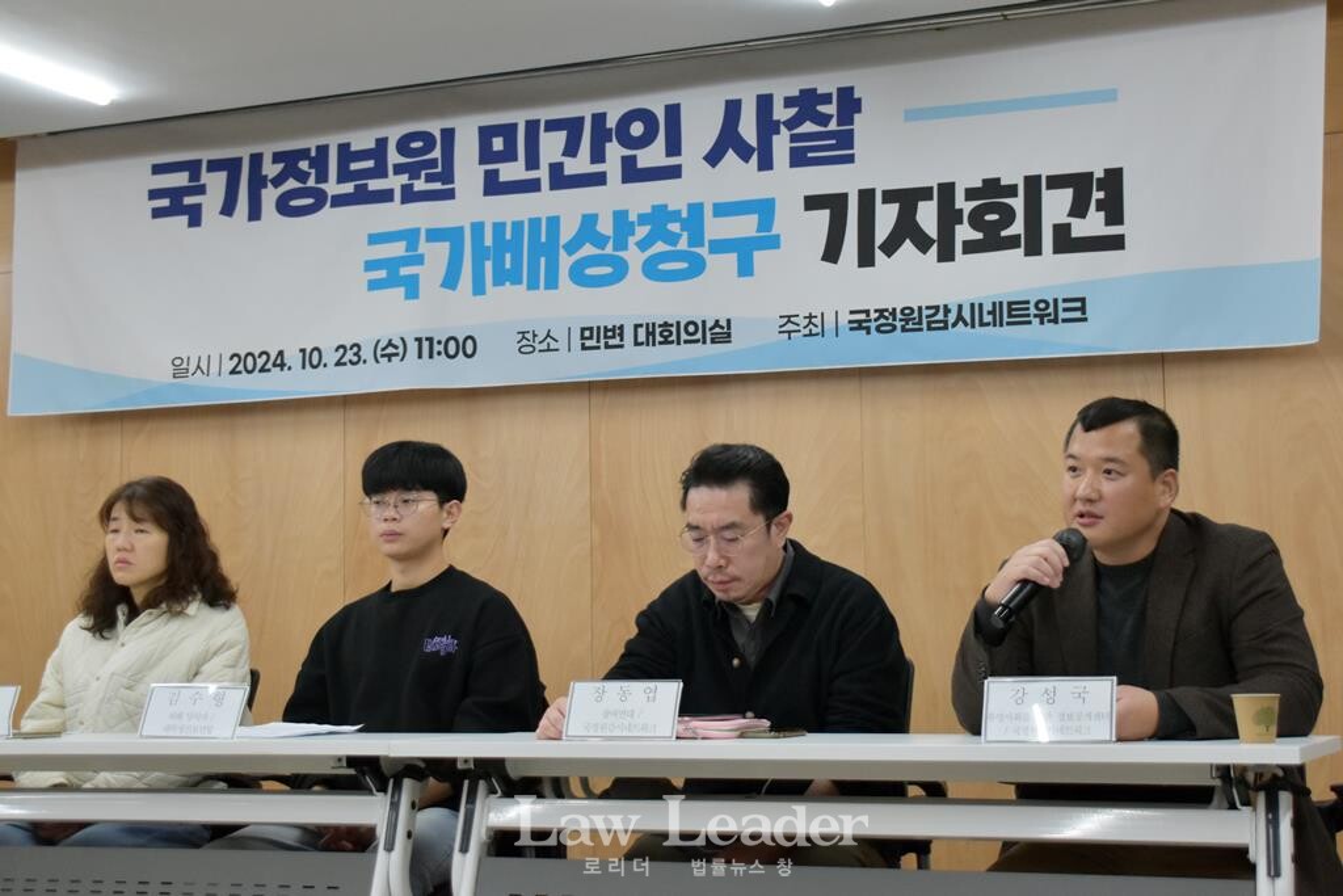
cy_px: 448
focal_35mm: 46
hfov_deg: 42.3
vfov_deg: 29.0
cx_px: 672
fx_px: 1735
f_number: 4.2
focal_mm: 31
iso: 1000
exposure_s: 1/125
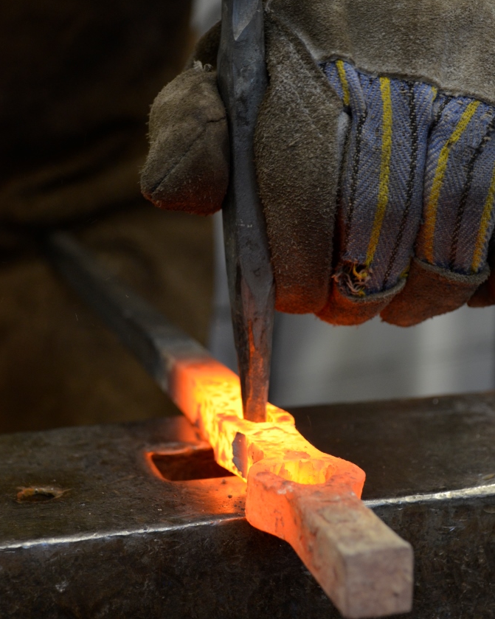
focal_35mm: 72
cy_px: 327
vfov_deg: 26.4
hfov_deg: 21.3
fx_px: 1319
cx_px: 246
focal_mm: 42
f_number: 5.3
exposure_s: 1/50
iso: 800
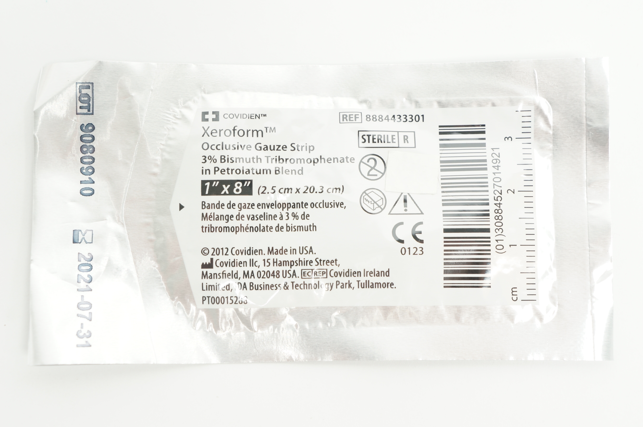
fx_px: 1017
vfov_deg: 23.7
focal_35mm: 57
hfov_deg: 35.1
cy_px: 214
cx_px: 322
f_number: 7.1
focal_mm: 38
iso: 400
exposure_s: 1/15
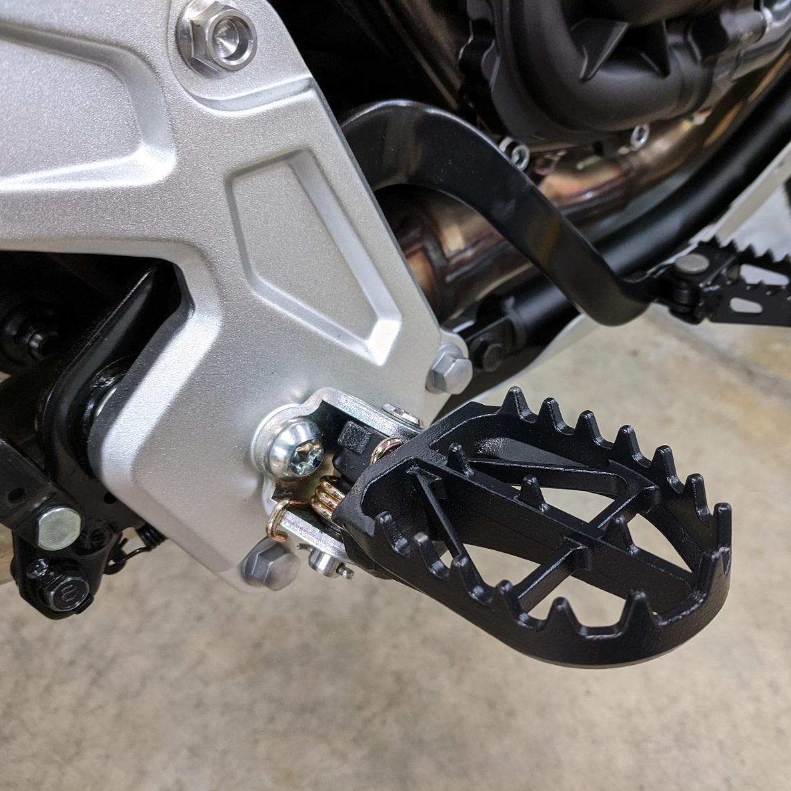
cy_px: 398
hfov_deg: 52.3
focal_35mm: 31
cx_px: 460
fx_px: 801
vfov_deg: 52.5
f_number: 2
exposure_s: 1/60
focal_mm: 4.67
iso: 355
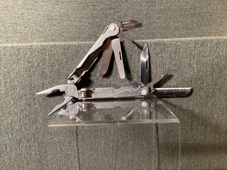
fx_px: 210
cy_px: 87
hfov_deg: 56.8
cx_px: 113
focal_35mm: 32
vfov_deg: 44.1
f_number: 2.4
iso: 640
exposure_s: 1/30
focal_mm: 3.3
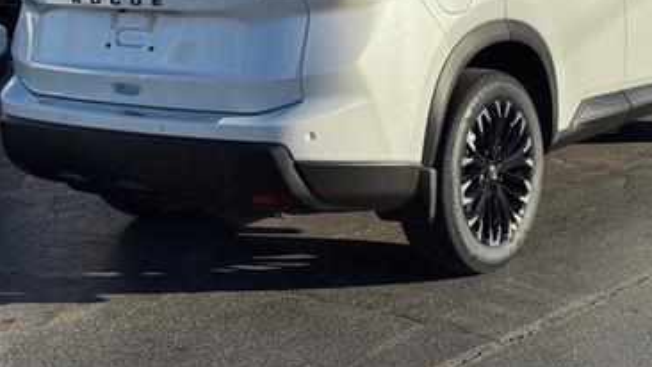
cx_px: 388
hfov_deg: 29.3
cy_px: 41
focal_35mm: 72
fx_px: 1245
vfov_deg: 16.6
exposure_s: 1/6410
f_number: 1.78
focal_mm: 6.76
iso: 64
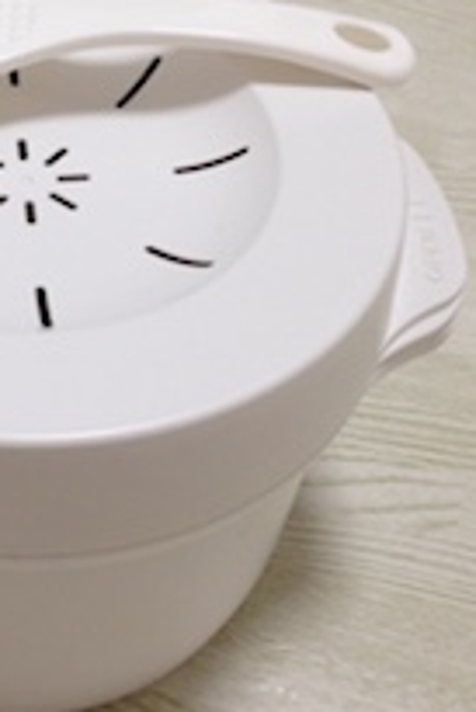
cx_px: 35
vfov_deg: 29.9
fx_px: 1326
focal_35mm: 67
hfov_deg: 19.9
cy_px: 271
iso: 64
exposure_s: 1/20
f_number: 2.4
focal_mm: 4.12
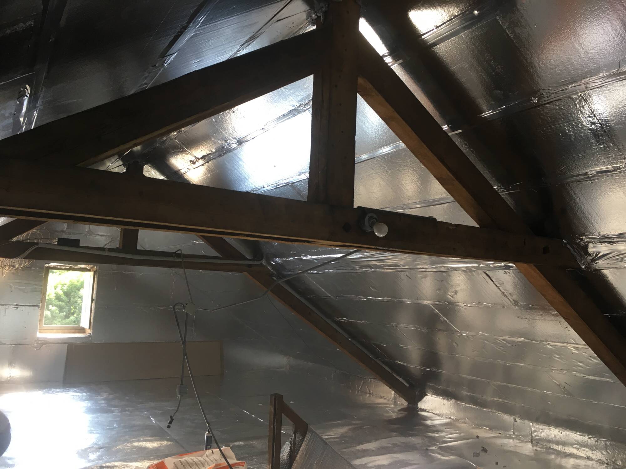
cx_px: 313
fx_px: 524
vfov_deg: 48.2
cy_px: 234
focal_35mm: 29
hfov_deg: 61.7
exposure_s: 1/33
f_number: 2.2
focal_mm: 4.15
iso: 32
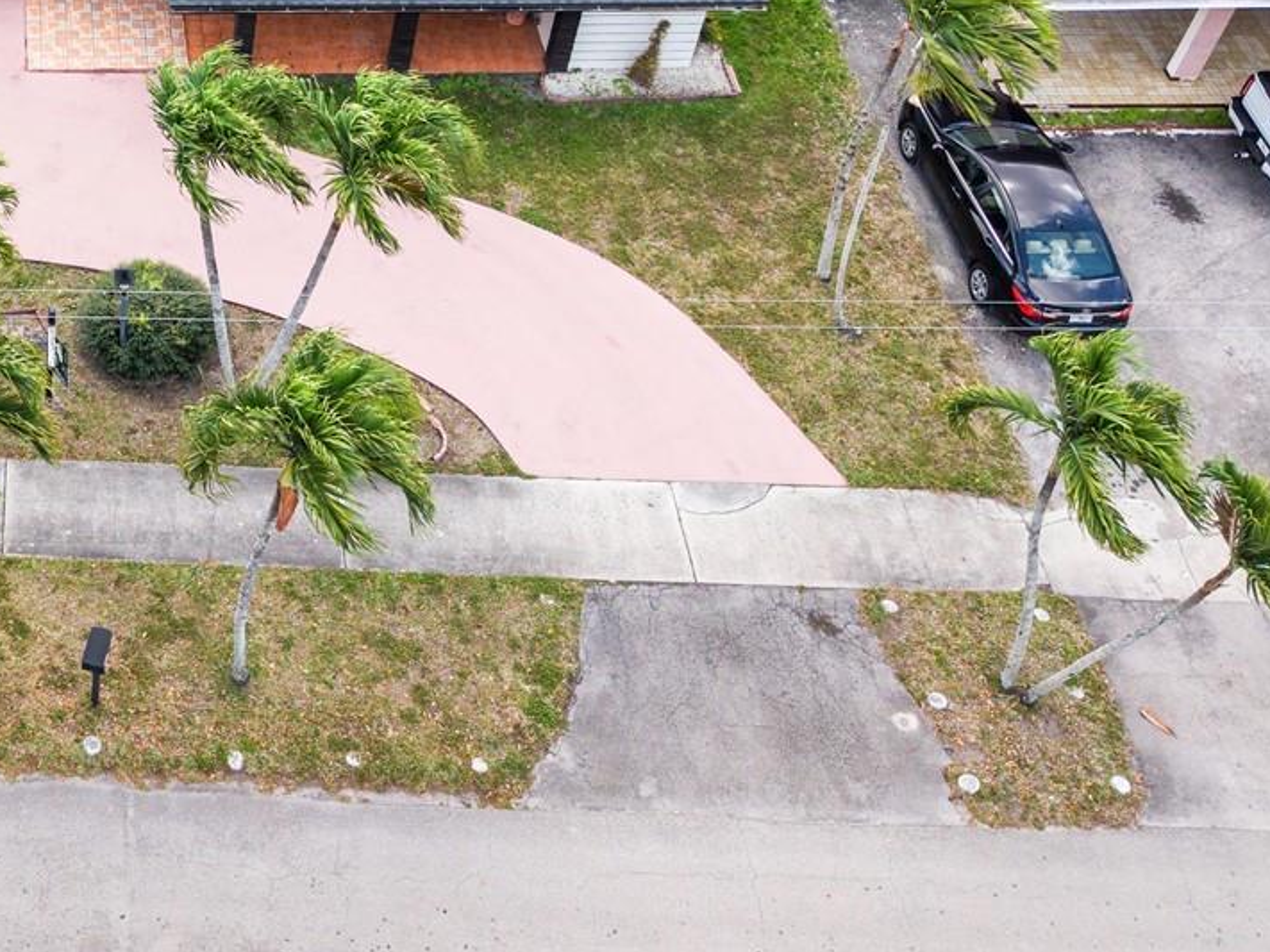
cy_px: -61
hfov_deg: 32.3
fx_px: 1981
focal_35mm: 54
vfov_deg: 25.3
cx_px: -38
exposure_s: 1/50
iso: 140
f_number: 1.8
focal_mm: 8.67
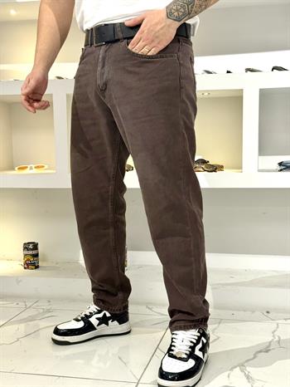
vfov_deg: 39.6
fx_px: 536
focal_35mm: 48
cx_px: 145
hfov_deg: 30.3
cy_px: 194
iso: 160
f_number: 1.78
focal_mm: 6.76
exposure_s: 1/100
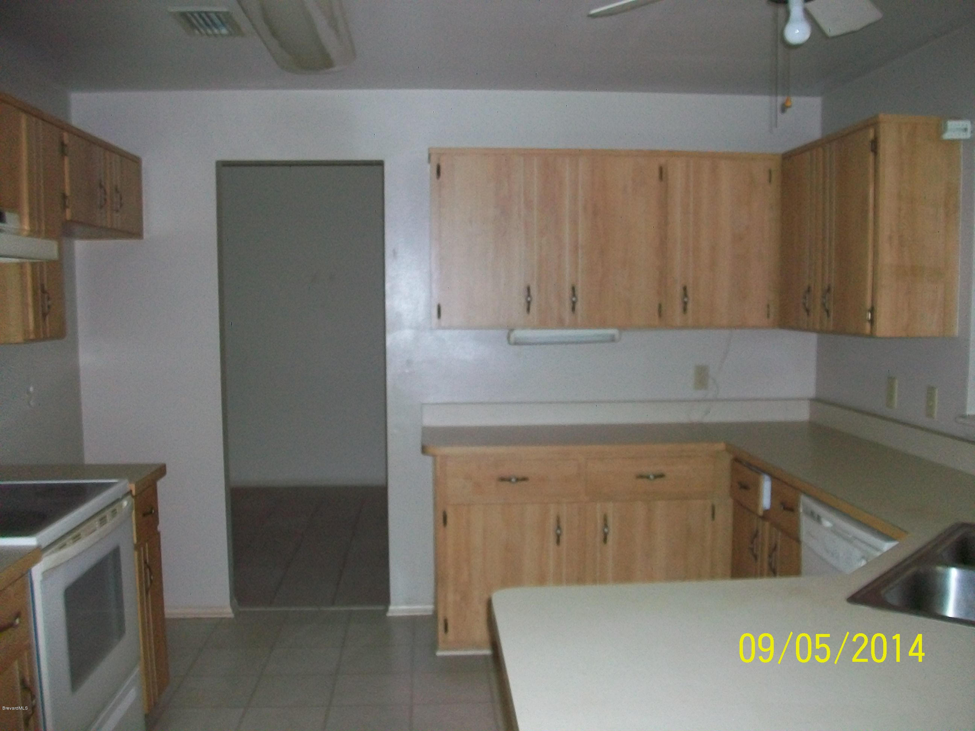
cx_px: 488
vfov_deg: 44.2
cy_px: 366
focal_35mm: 32
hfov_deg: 56.8
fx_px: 901
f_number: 2.8
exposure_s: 1/60
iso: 160
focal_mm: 5.7
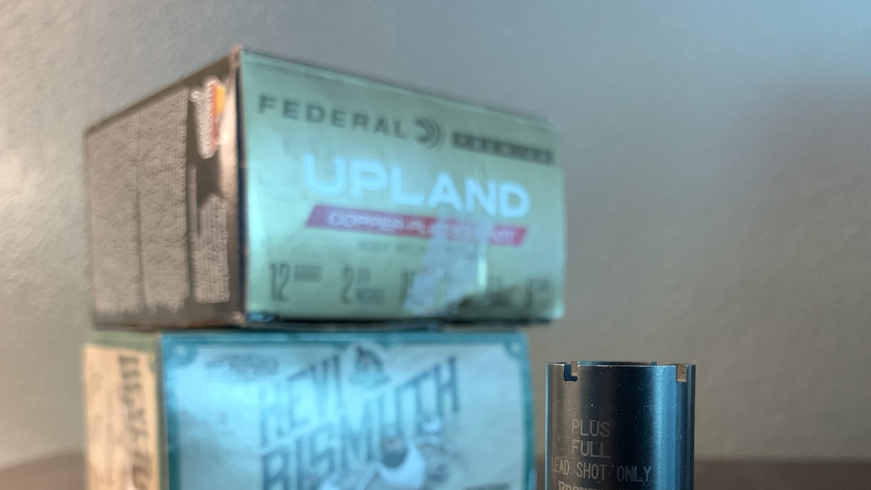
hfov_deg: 55.0
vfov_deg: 31.8
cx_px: 513
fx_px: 831
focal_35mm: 36
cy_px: 405
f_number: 1.8
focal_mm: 4.25
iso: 640
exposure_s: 1/20
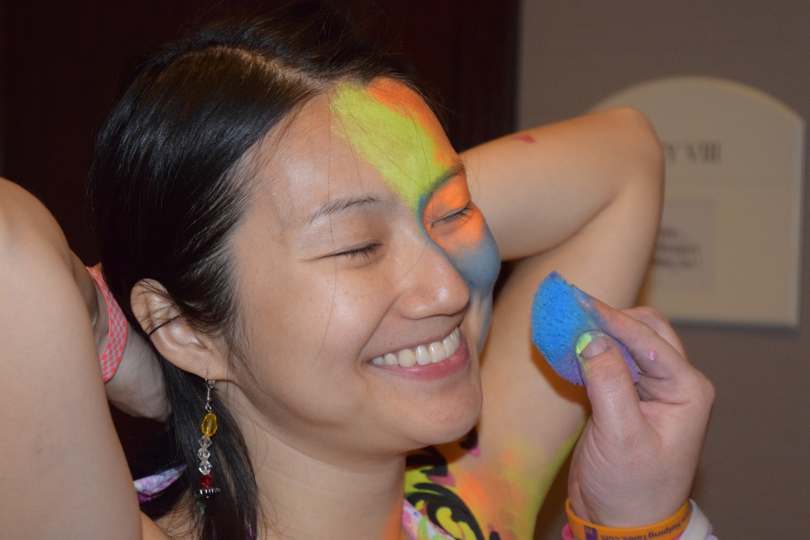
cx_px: 405
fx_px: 1856
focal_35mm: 82
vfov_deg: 16.6
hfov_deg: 24.6
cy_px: 270
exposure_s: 1/60
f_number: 5.6
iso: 3200
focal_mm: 55
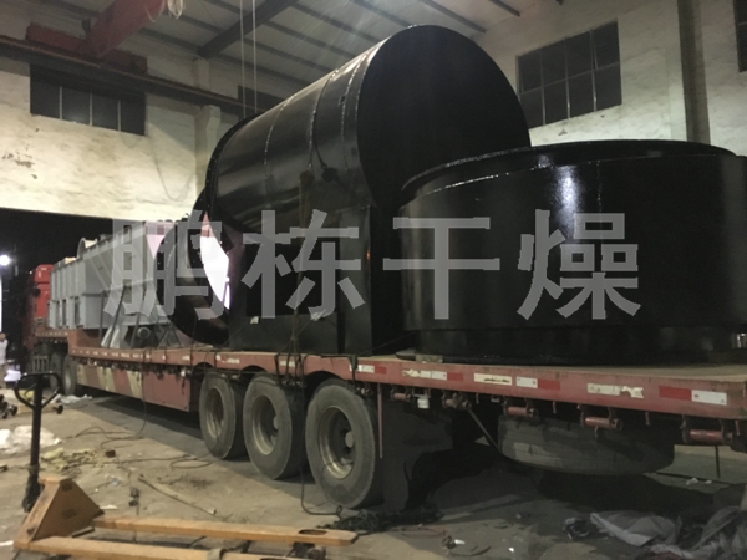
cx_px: 374
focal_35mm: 29
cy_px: 280
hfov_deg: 61.7
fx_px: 626
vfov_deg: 48.2
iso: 640
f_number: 2.2
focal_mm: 4.15
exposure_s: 1/17
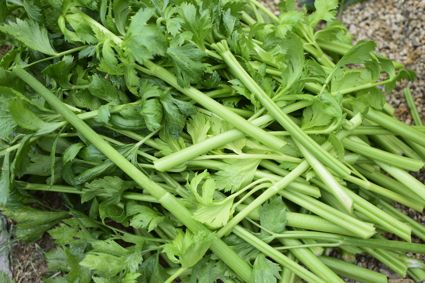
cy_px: 142
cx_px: 212
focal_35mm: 52
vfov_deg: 25.8
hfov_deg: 37.8
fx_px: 620
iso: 100
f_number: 1.8
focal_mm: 35
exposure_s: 1/2000
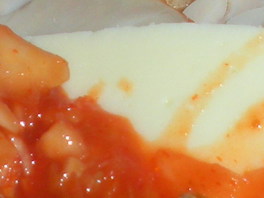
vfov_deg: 4.0
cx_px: 149
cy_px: 259
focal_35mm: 370
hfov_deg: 5.4
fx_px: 2822
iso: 64
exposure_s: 1/60
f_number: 4.4
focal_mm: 9.1
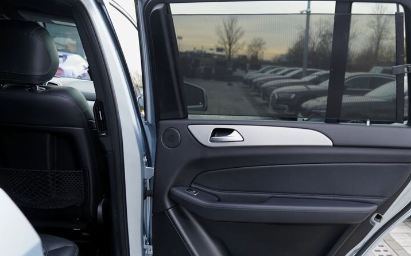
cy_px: 153
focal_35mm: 35
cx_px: 288
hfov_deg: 53.8
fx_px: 392
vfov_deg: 36.1
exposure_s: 1/60
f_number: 4
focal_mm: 24
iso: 200
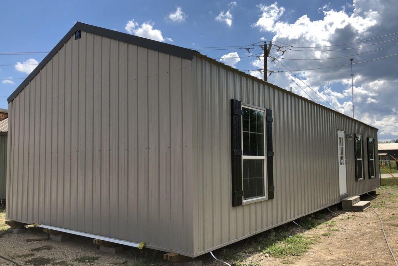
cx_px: 197
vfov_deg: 43.6
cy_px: 141
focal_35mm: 30
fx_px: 332
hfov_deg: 61.9
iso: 20
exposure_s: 1/2433
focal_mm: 4
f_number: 1.8
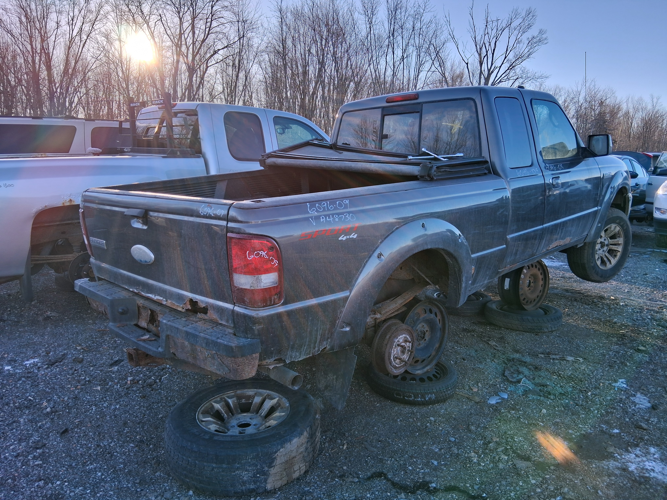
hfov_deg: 67.3
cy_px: 250
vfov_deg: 53.1
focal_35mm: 26
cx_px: 334
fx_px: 501
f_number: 1.8
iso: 25
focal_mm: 3.98
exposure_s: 1/141
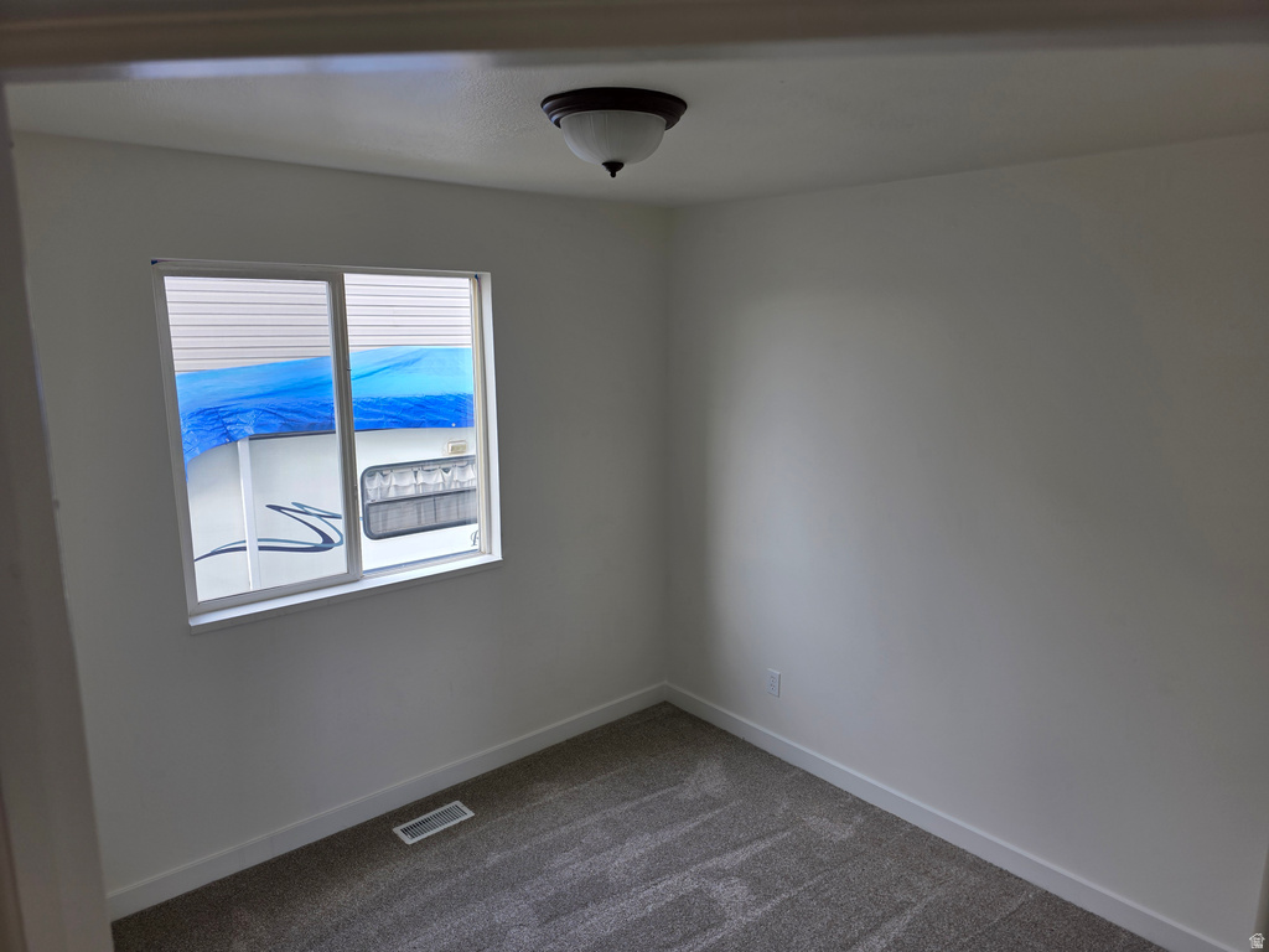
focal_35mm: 23
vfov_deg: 58.9
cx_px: 634
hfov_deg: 73.9
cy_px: 476
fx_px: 843
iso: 40
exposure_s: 1/120
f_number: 1.7
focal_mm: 6.3
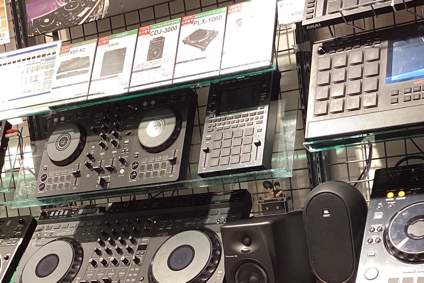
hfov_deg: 32.8
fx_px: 718
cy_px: 245
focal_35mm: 61
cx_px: 258
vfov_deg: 21.8
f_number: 2.4
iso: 160
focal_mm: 3.3
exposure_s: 1/60
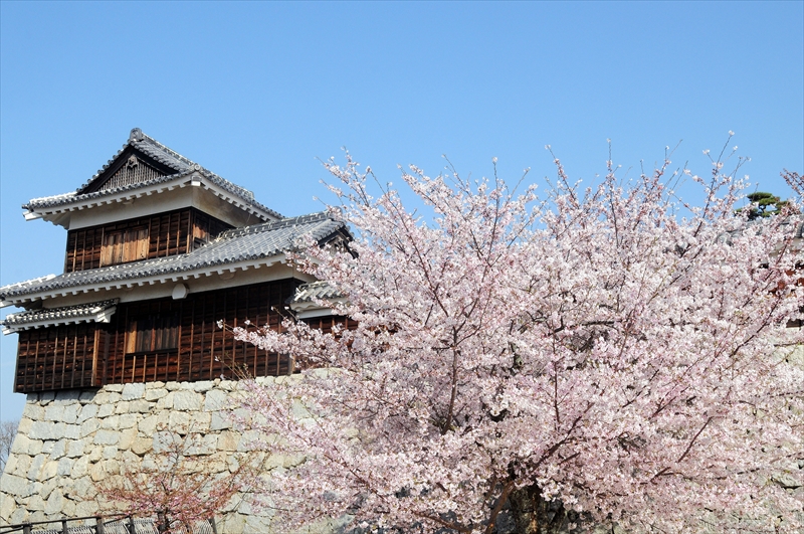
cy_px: 267
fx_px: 903
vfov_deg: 32.9
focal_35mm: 40
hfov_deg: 48.0
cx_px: 402
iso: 400
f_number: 11
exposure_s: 1/400
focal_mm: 27
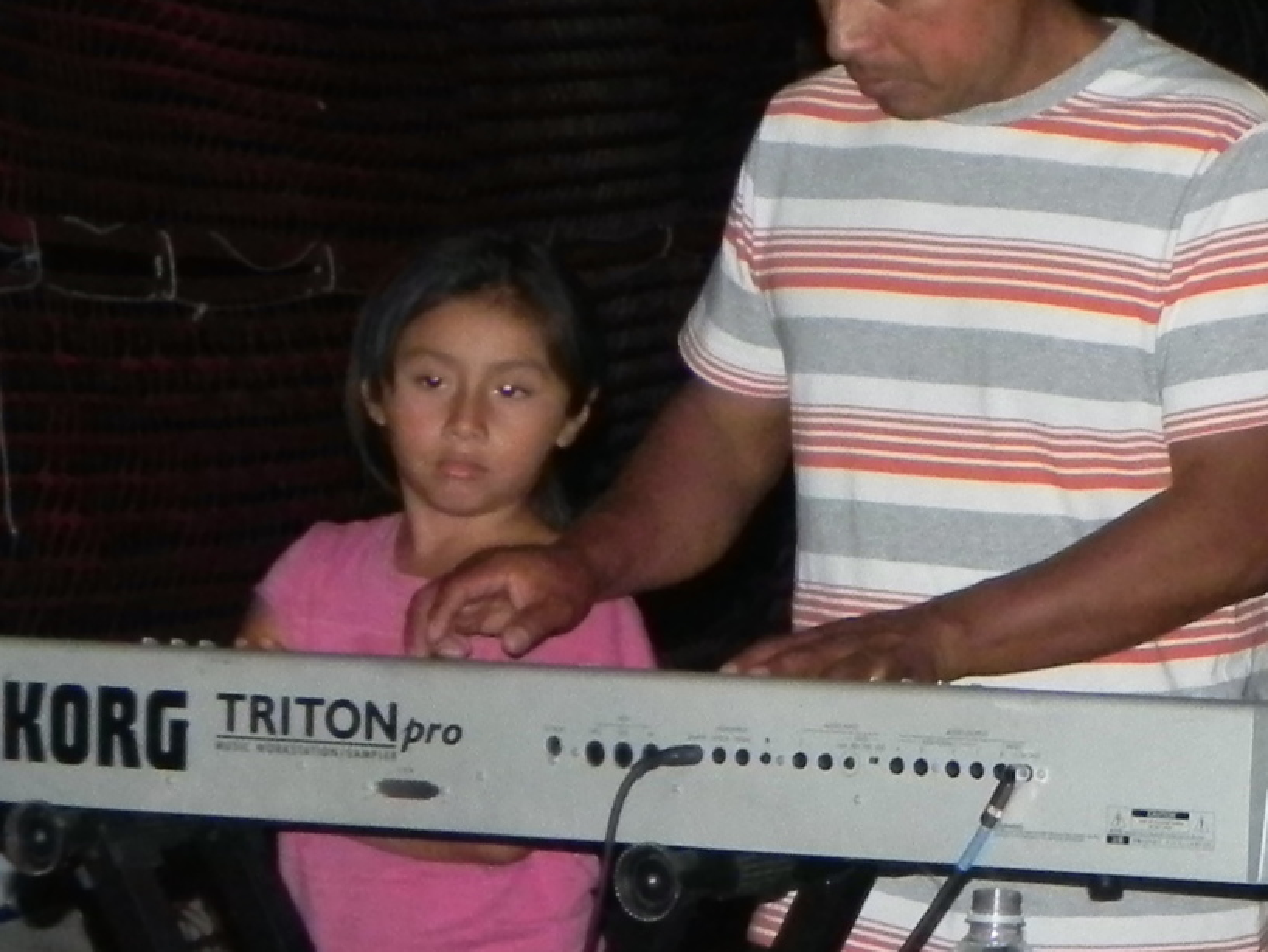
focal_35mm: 202
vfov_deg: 7.3
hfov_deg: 9.7
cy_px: 687
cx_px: 1536
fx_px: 7400
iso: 607
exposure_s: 1/30
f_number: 3.5
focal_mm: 11.8
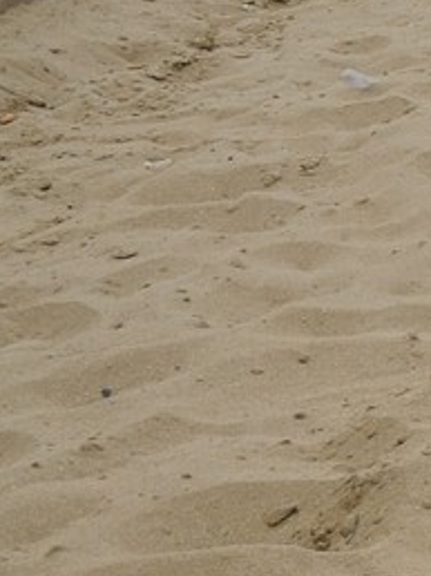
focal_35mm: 143
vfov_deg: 12.5
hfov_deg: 7.3
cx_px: 1764
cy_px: -500
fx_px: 2378
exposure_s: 1/200
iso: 400
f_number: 18
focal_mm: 24
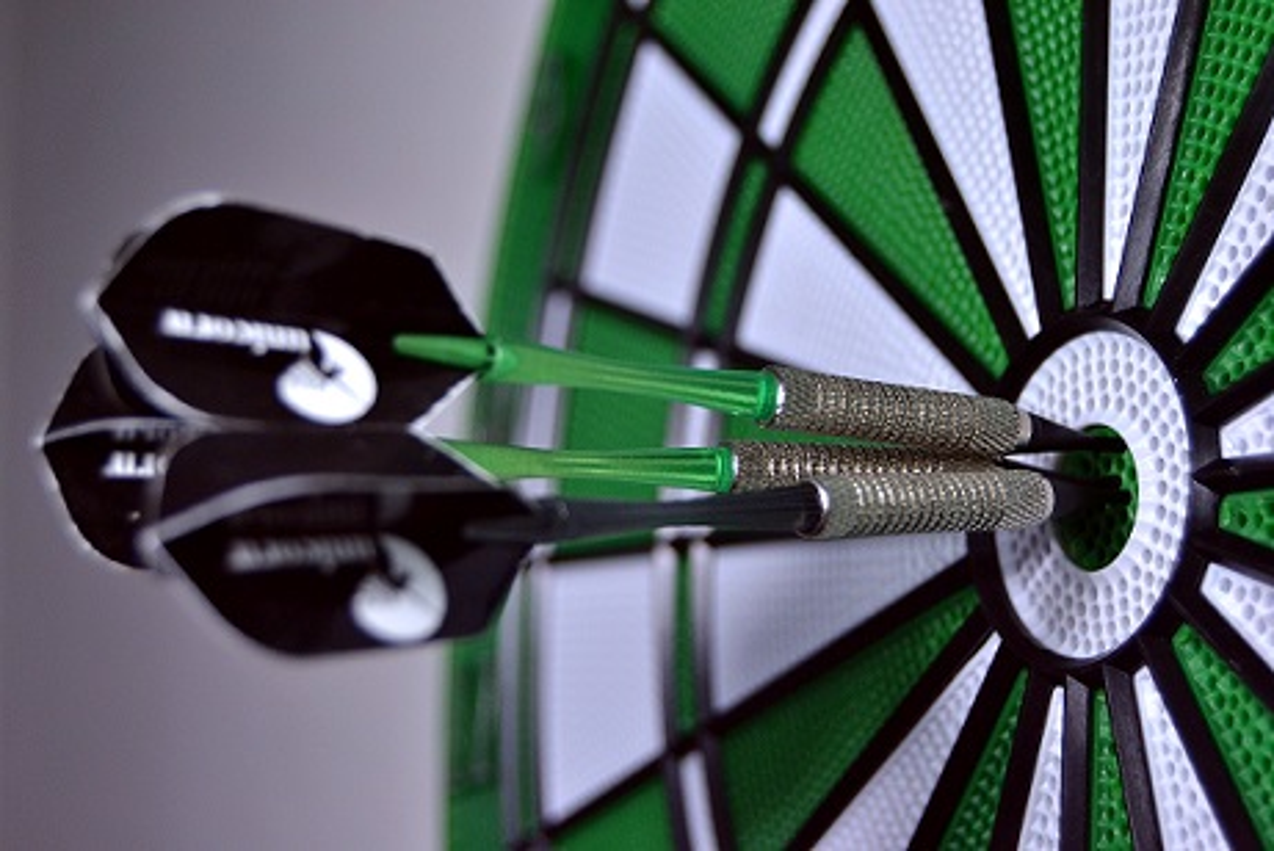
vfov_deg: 21.6
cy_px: 426
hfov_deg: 31.9
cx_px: 637
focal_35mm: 63
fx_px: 2231
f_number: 5
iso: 800
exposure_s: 1/80
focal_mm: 42
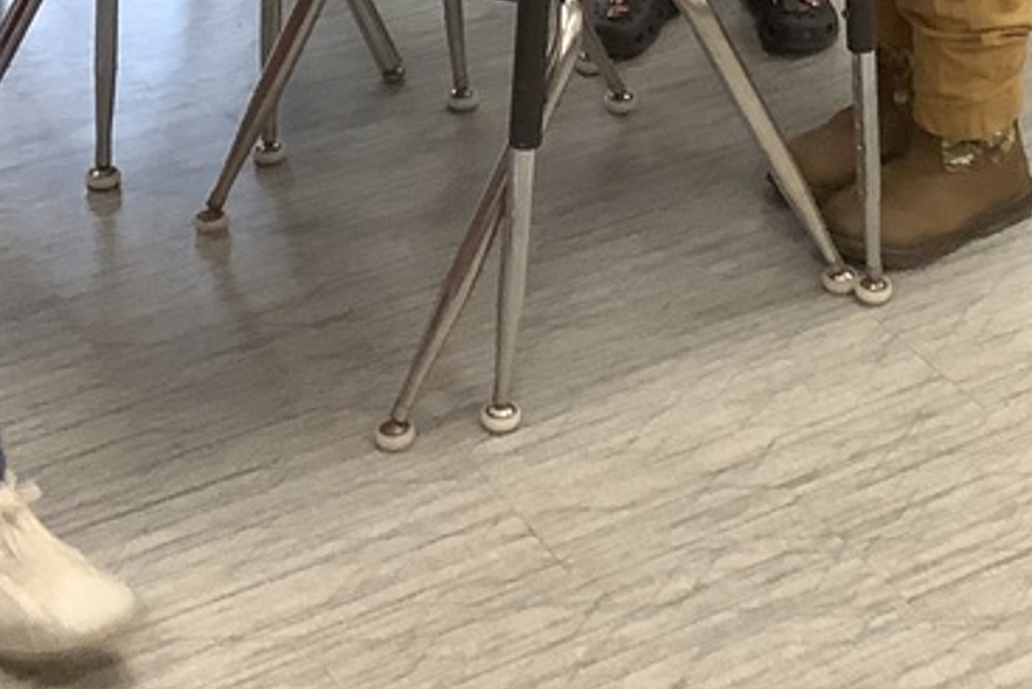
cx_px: 697
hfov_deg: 22.5
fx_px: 2581
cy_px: -219
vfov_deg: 14.5
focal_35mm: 90
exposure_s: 1/60
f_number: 2.4
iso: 160
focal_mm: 3.3
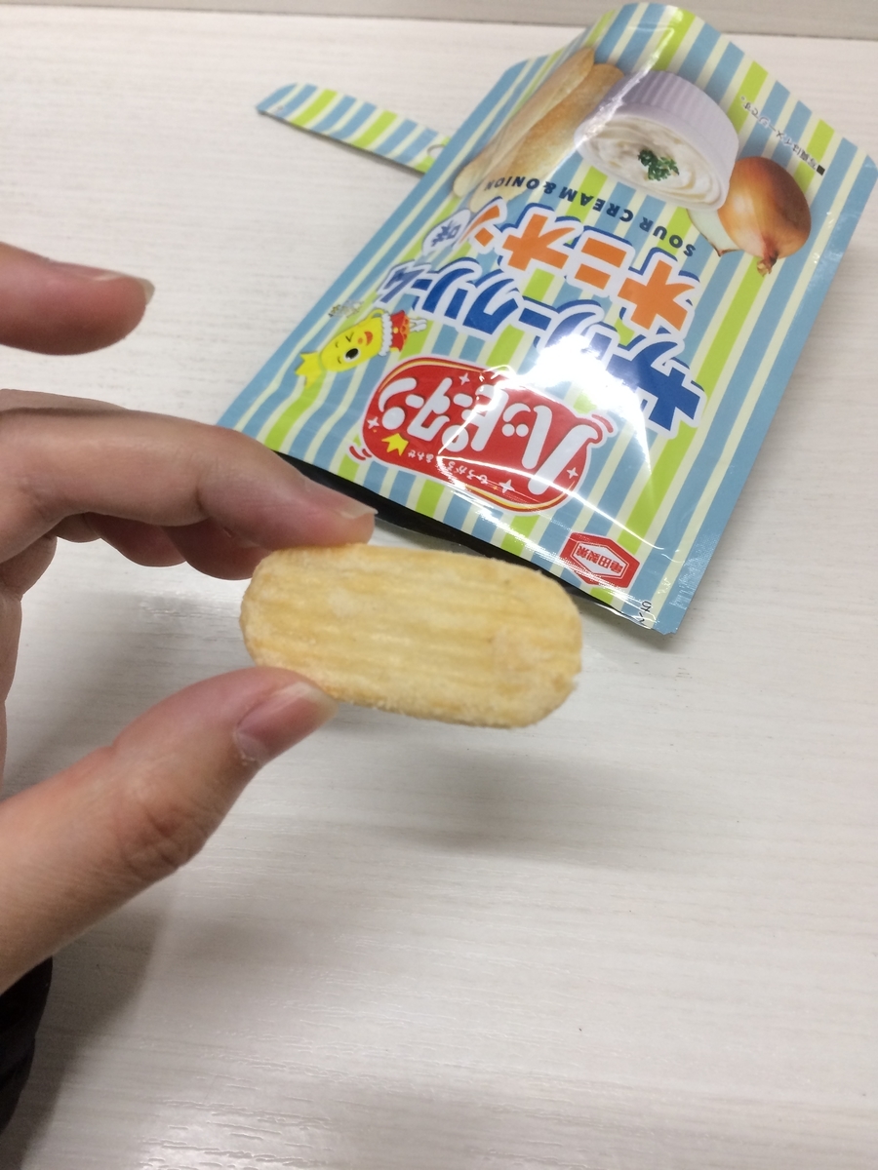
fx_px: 981
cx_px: 439
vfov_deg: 61.7
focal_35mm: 29
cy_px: 585
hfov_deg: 48.2
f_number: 2.2
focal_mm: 4.15
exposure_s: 1/30
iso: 40
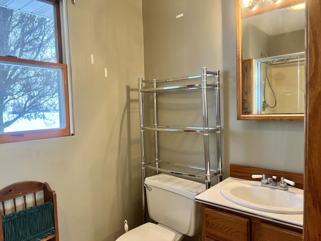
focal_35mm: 26
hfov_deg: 67.3
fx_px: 241
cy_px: 120
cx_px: 160
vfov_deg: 53.1
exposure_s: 1/60
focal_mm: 5.7
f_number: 1.5
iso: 80
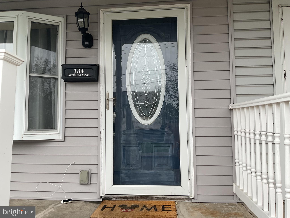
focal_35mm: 29
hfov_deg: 61.7
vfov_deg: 48.2
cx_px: 145
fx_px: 243
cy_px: 109
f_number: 1.8
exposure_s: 1/144
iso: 16
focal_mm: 3
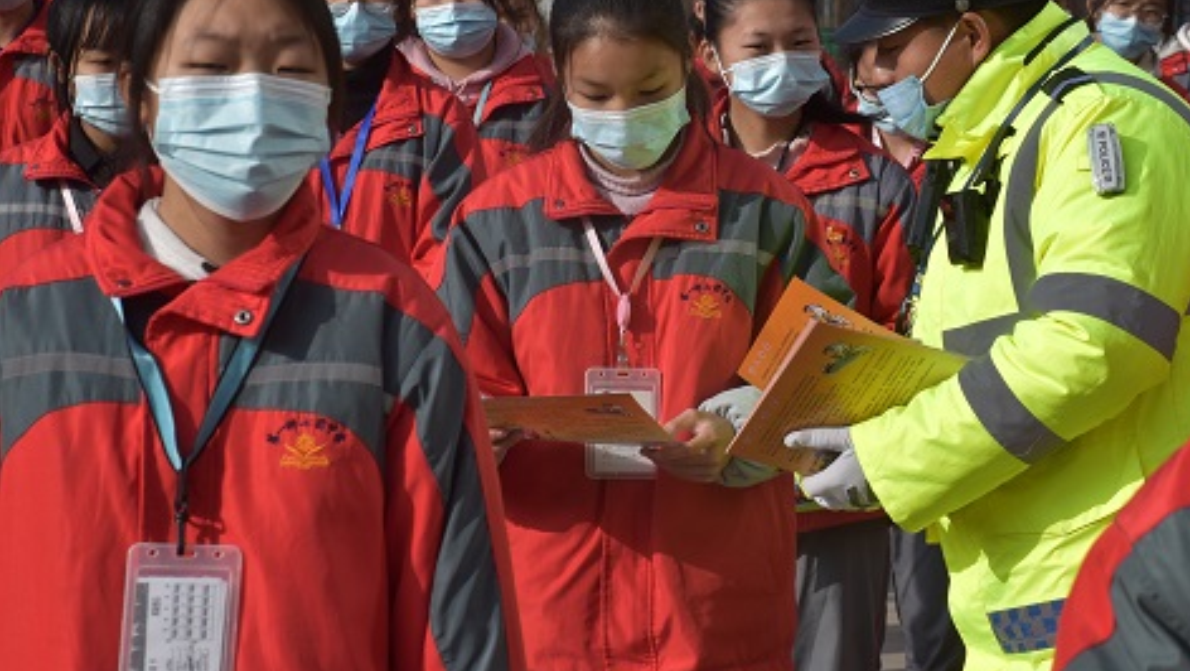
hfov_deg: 14.3
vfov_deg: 8.1
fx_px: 4725
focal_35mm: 150
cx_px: 754
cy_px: 230
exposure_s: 1/500
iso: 200
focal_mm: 75
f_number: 11
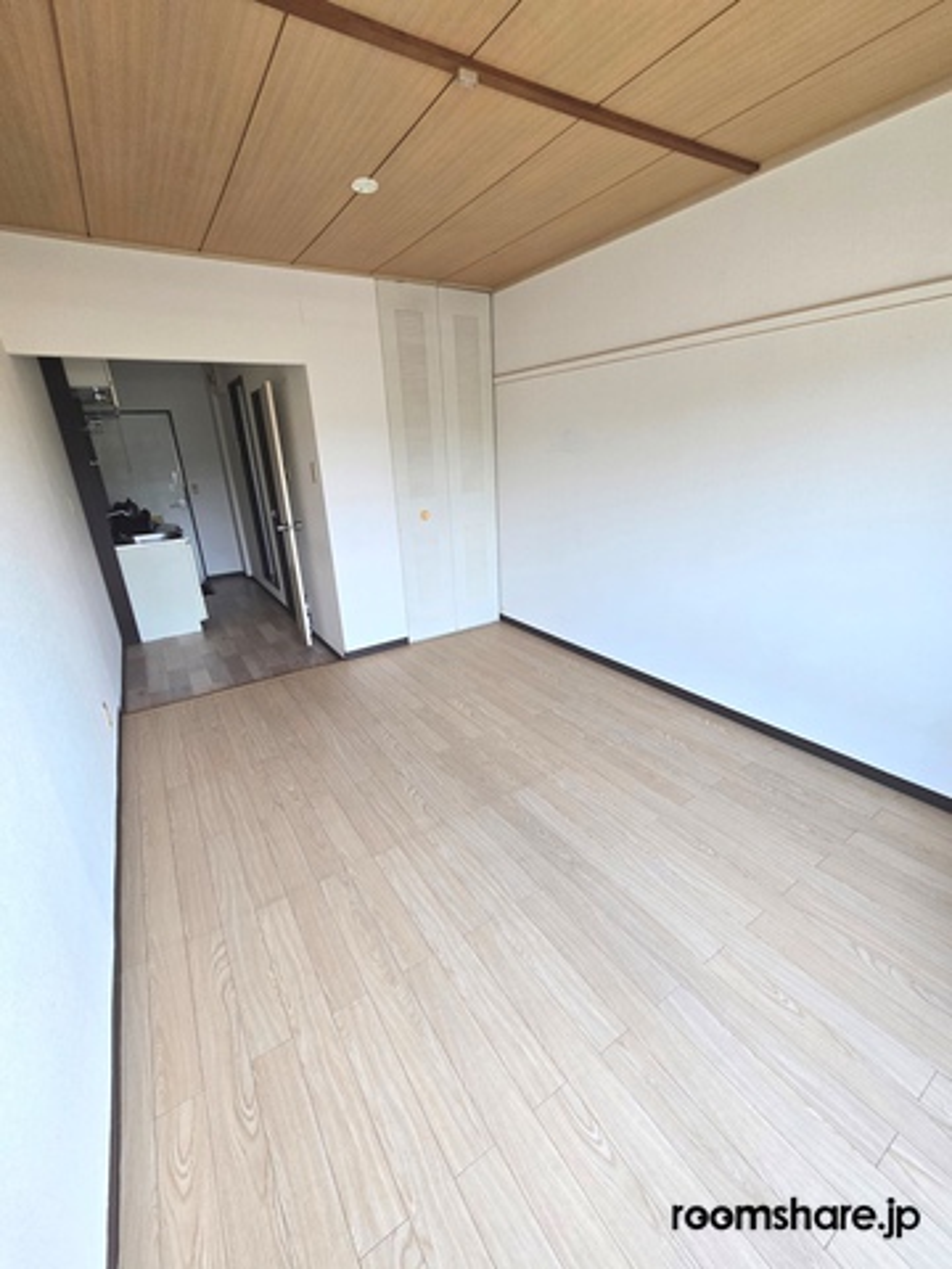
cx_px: 476
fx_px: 477
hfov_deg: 89.9
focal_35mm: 13
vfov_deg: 106.2
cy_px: 634
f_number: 2.2
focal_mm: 2.2
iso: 100
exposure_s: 1/100
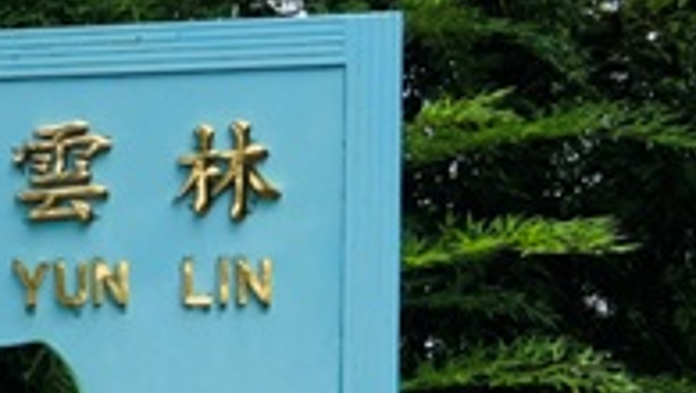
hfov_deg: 14.9
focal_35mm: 116
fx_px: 2142
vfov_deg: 10.4
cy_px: 407
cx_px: -721
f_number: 1.5
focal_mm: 5.7
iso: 50
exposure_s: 1/4831
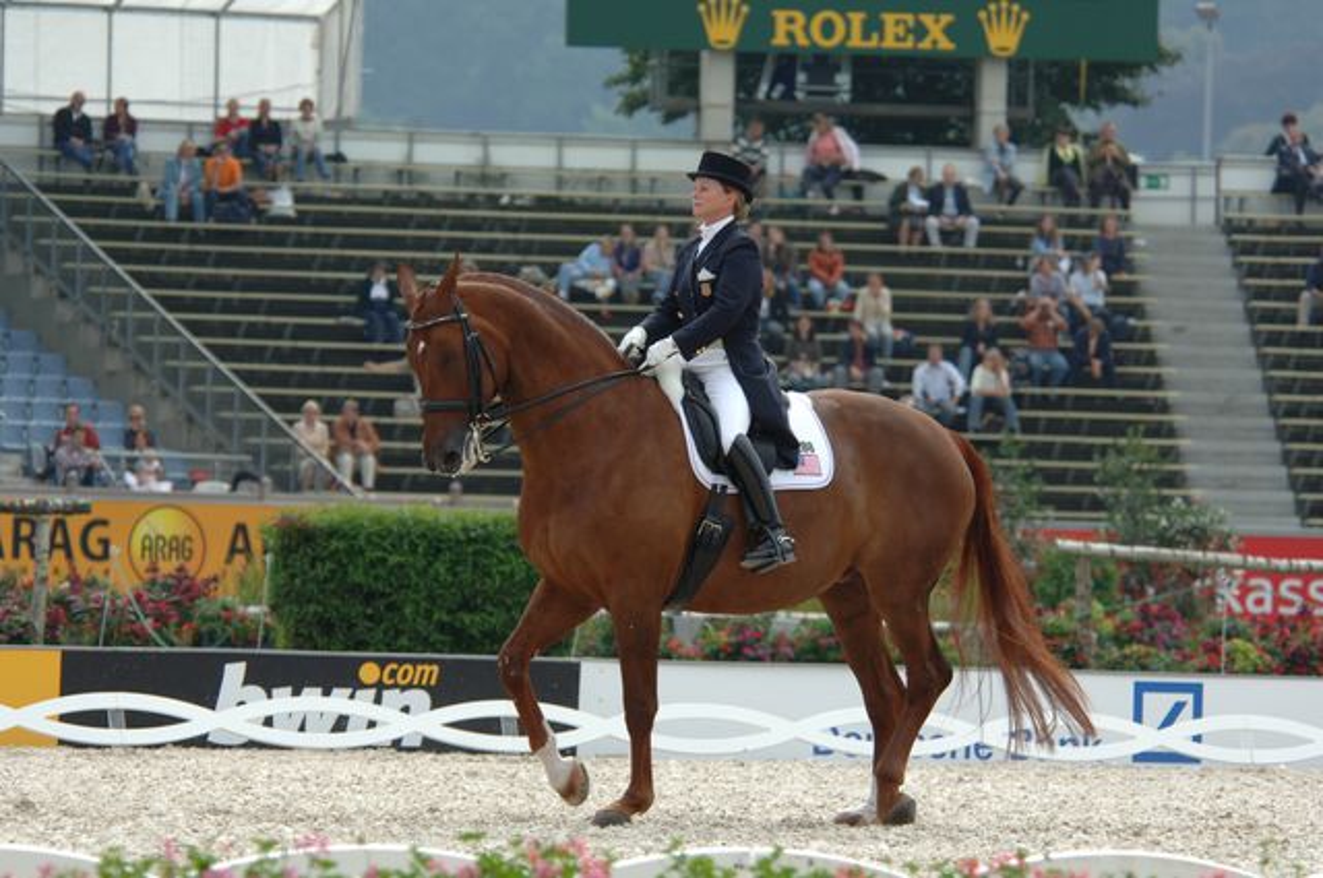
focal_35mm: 270
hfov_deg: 7.6
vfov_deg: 5.1
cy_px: 439
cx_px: 662
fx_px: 9910
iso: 200
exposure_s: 1/500
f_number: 5.6
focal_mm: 180
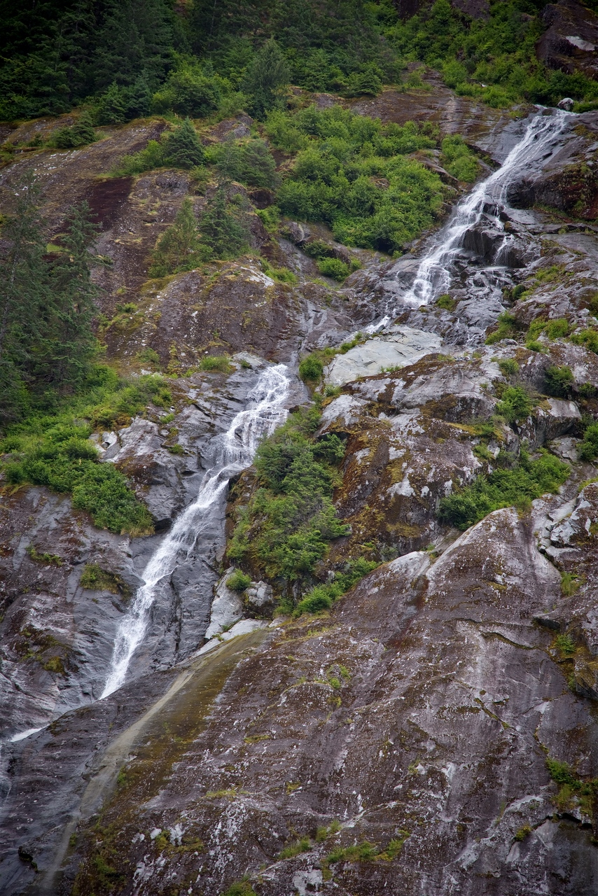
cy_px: 448
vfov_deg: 17.1
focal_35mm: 120
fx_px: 2988
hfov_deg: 11.4
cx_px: 299
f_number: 4
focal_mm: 120
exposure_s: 1/250
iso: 160
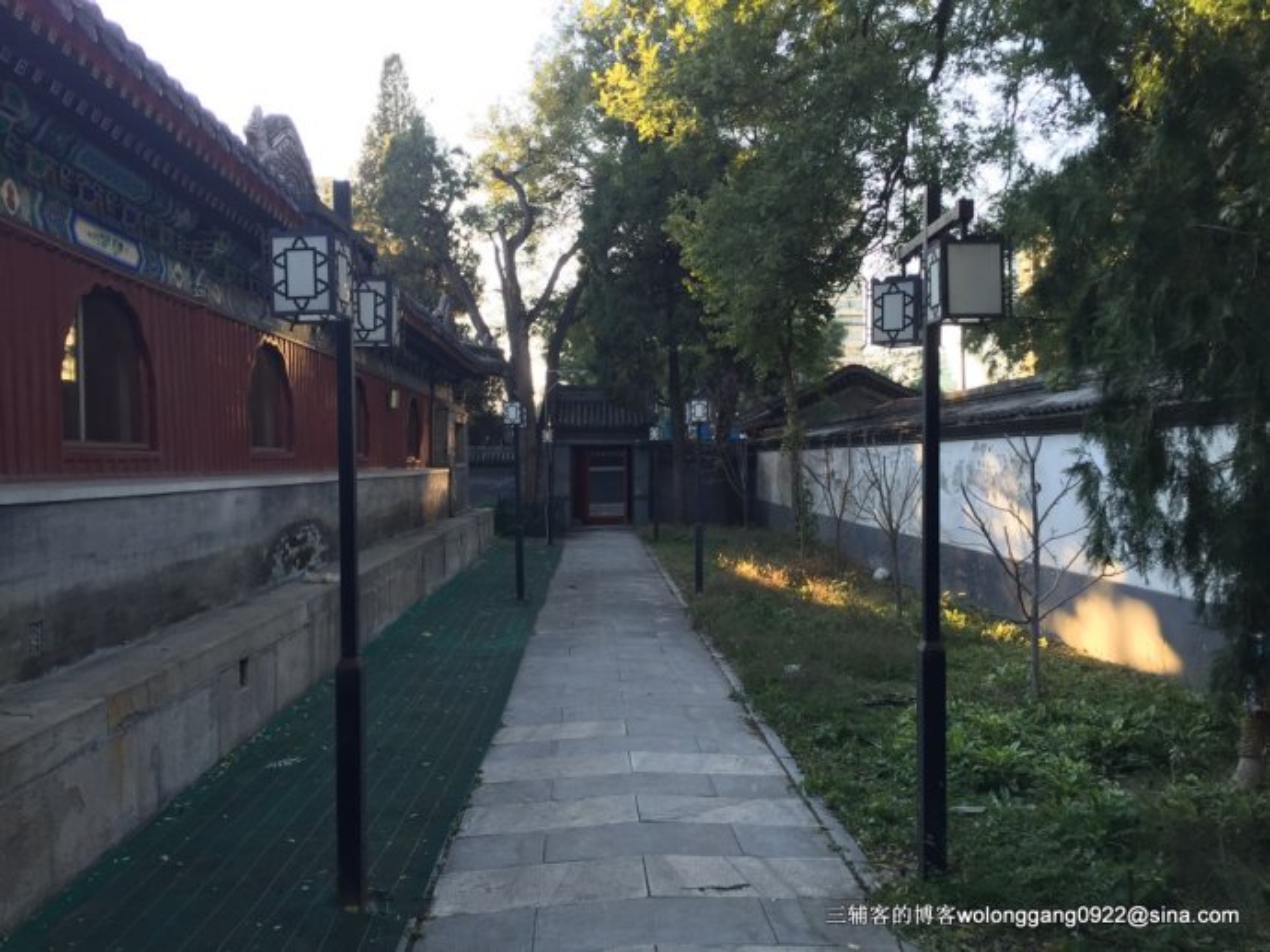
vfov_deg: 48.2
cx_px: 635
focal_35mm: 29
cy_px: 476
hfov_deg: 61.7
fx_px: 1064
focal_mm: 4.15
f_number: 2.2
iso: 40
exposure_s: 1/100
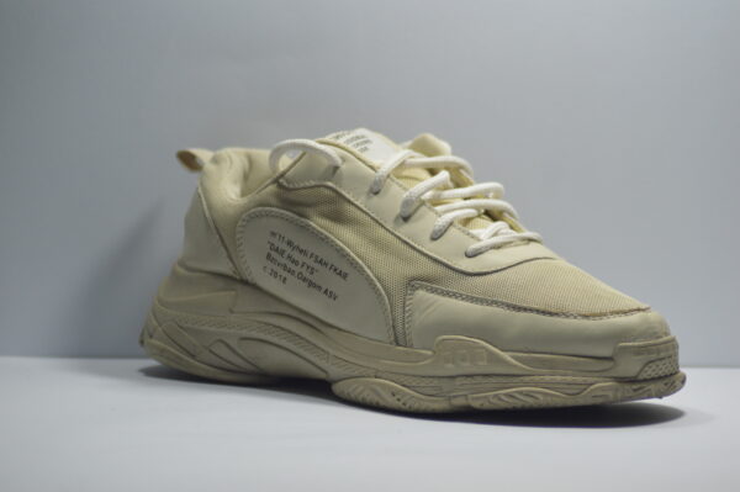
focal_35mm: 202
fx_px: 4159
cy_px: 246
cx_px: 370
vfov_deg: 6.8
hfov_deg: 10.2
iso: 400
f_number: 4.2
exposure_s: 1/125
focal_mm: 135
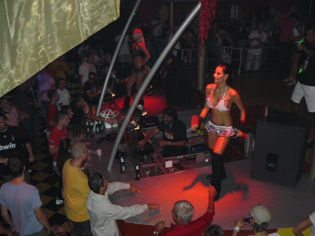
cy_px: 118
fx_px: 328
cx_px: 158
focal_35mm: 36
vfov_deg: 39.7
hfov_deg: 51.4
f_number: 2.8
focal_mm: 6
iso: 200
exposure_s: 1/25
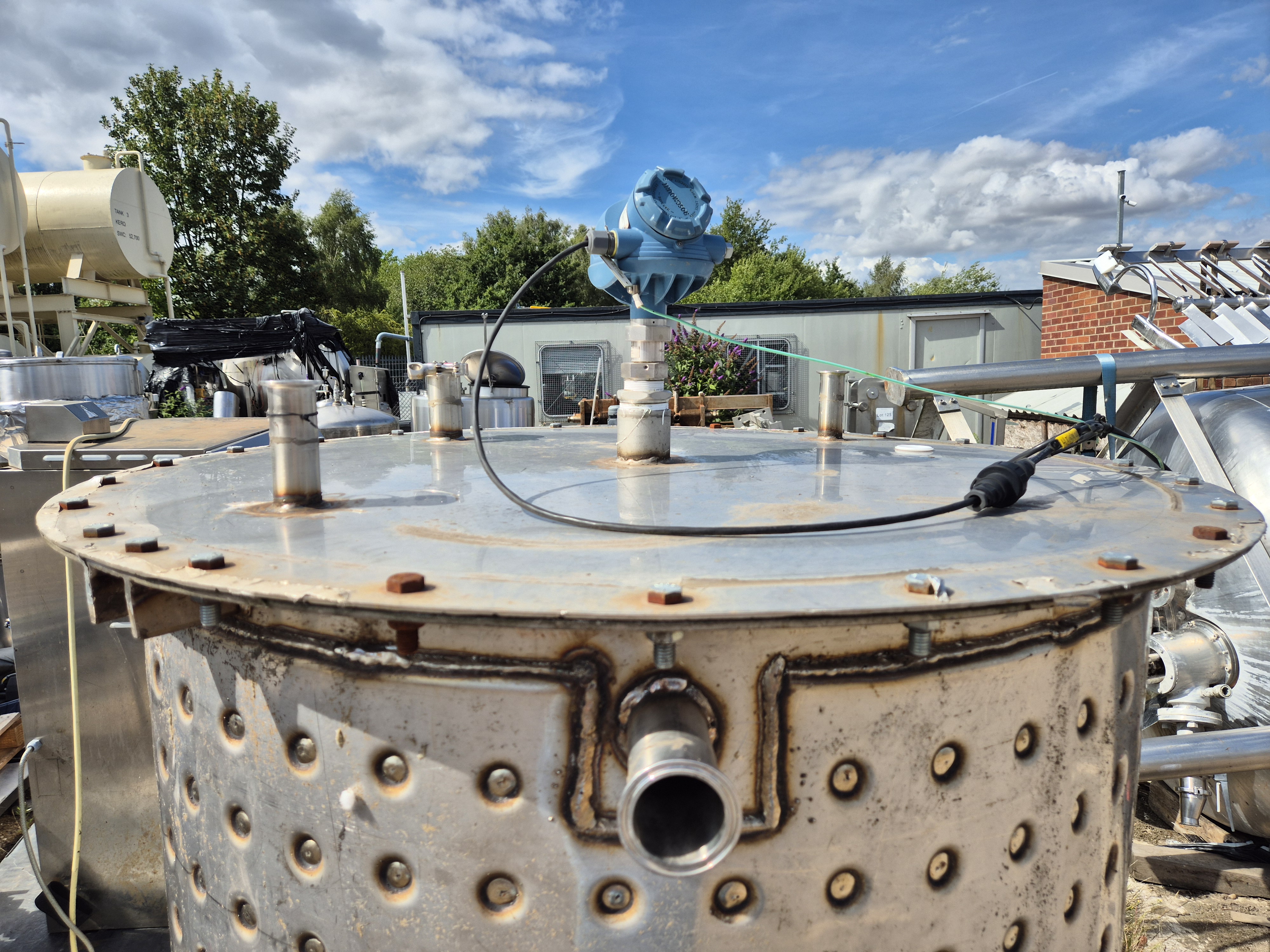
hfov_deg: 73.9
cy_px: 476
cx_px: 635
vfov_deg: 58.9
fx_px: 844
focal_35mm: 23
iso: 25
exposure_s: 1/2048
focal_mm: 5.4
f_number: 1.8
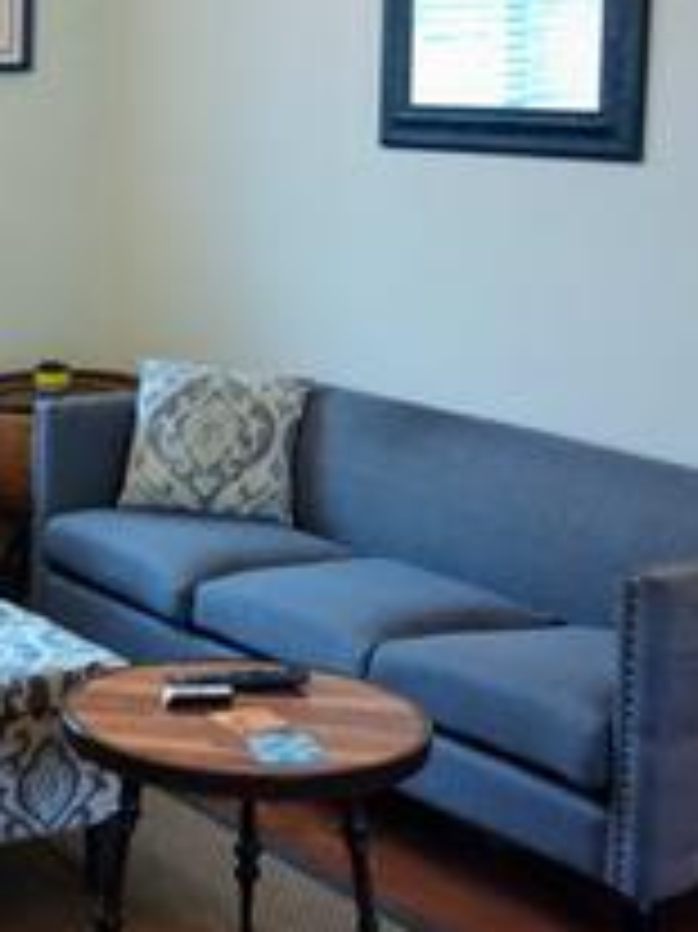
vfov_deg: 33.1
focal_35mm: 58
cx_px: -77
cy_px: 374
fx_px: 1561
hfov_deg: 23.6
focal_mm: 3.54
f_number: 2
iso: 322
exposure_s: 1/30
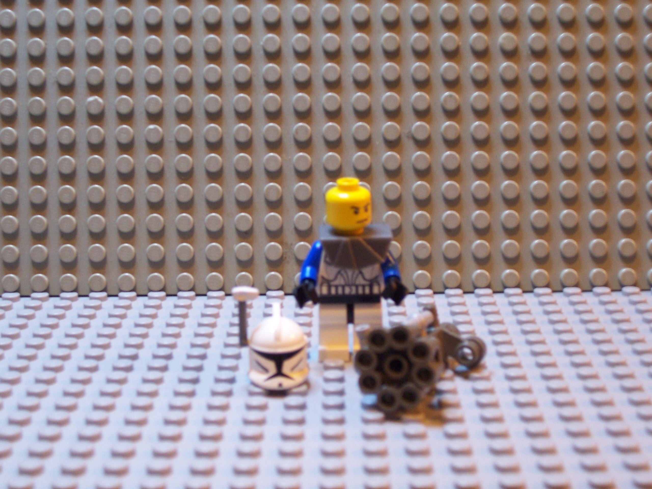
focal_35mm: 66
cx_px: 326
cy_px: 244
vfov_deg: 22.3
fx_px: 1243
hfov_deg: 29.4
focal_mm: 10.8
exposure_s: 1/4
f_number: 4
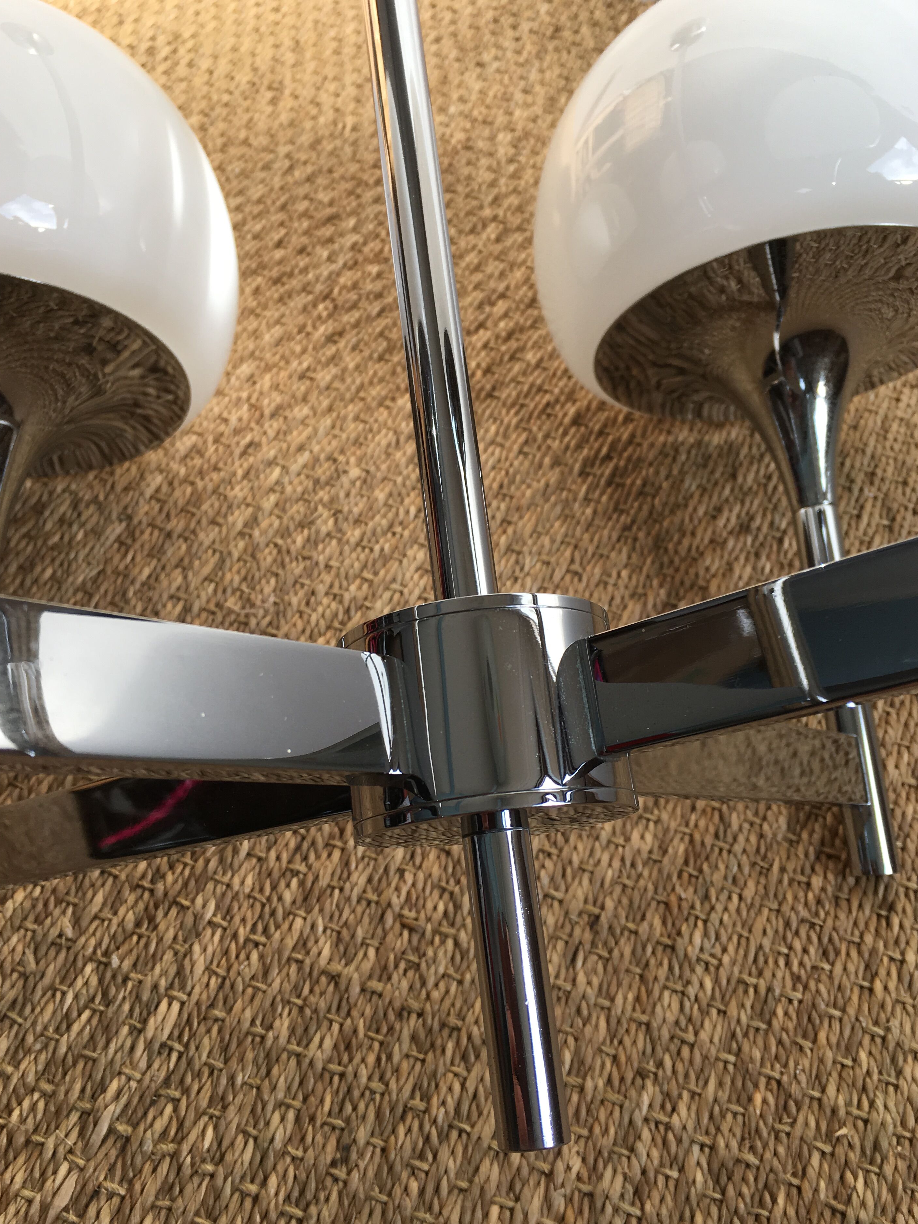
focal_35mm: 31
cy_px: 629
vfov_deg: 58.3
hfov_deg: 45.4
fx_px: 1096
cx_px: 450
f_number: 2.2
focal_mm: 4.15
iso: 25
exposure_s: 1/342
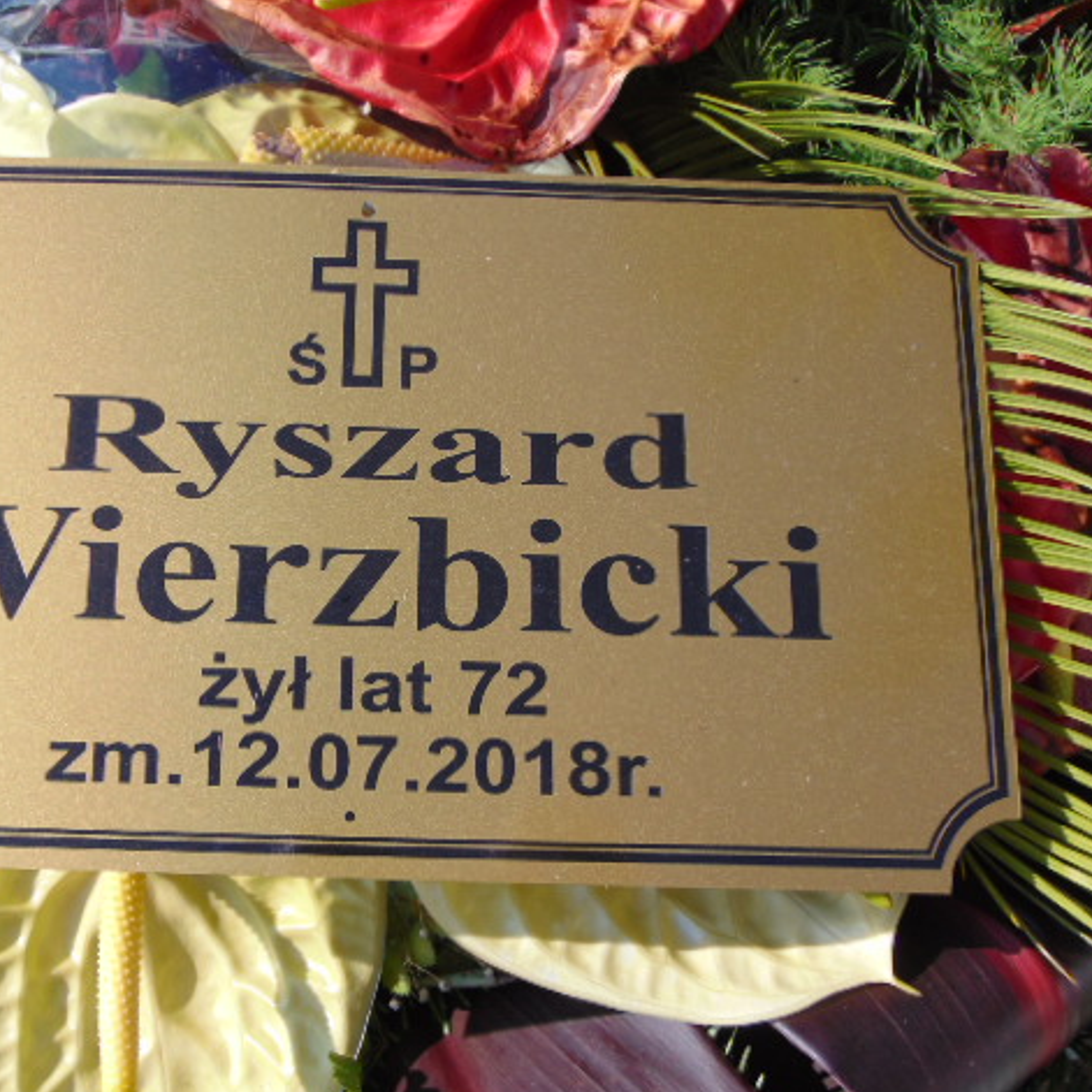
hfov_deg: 39.6
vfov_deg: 40.0
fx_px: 1499
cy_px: 547
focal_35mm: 42
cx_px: 383
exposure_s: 1/200
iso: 80
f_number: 8.3
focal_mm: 6.3
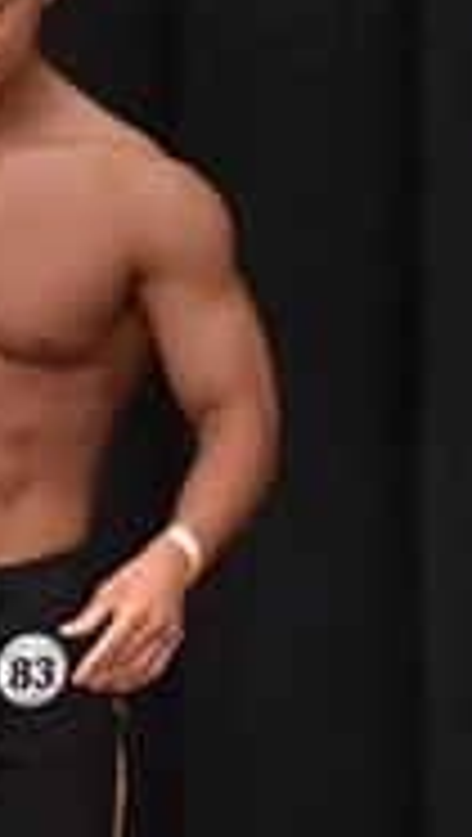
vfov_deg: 2.5
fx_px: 19505
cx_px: -663
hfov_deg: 1.4
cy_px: 526
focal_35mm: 879
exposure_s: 1/400
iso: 6400
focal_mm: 135
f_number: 5.6
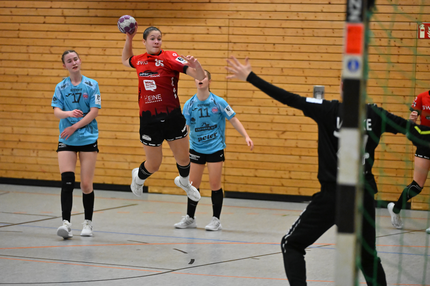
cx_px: 215
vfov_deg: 11.0
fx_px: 1493
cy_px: 143
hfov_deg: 16.4
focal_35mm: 125
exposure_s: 1/1250
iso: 10000
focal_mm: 125
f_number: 2.8
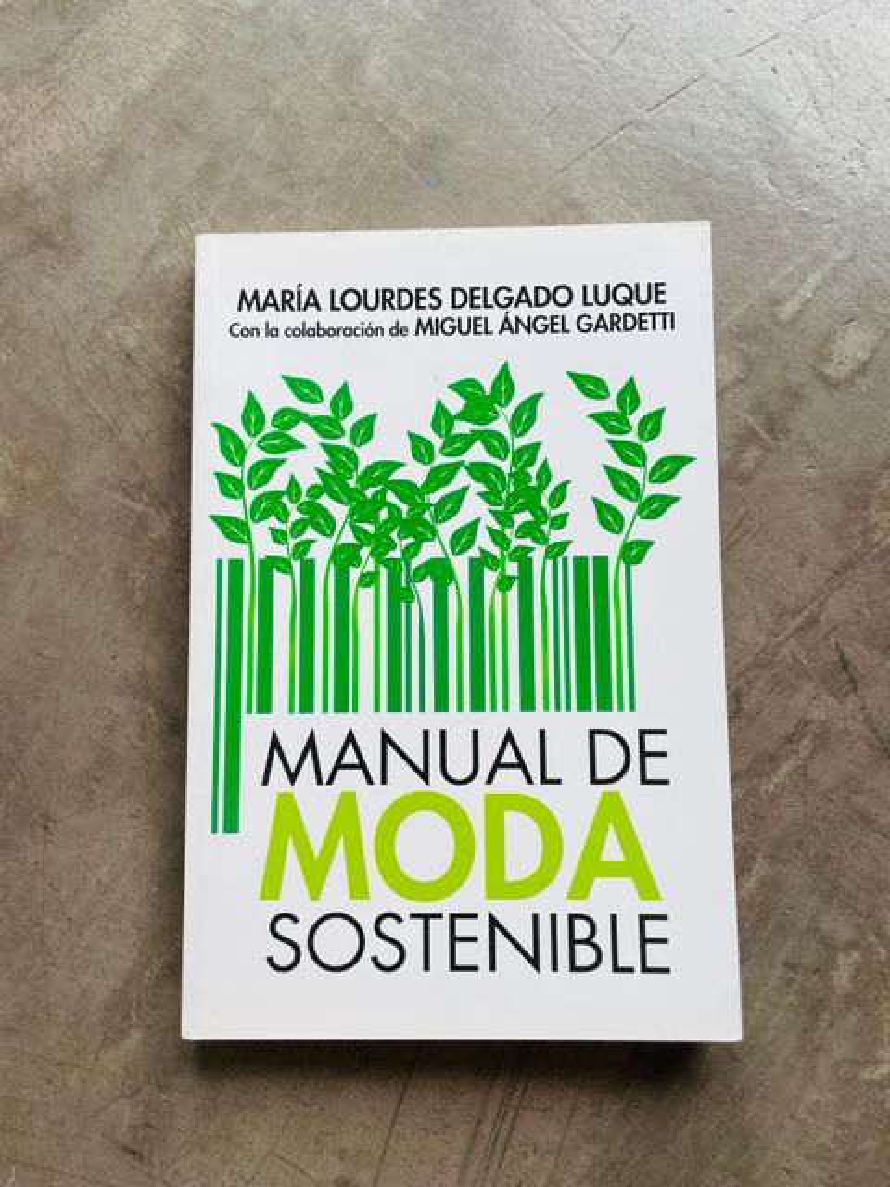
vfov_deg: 67.3
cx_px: 445
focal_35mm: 26
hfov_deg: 53.1
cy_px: 594
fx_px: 891
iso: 32
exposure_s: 1/254
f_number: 1.6
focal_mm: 4.2
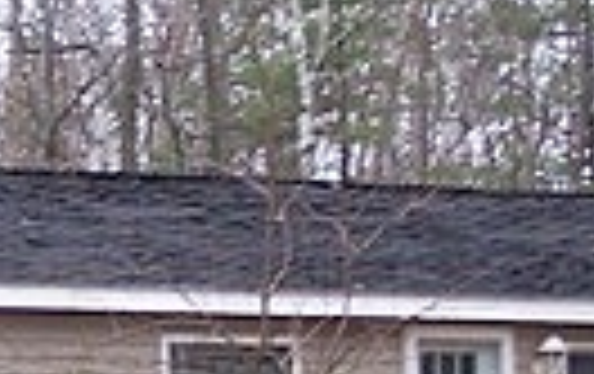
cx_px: 63
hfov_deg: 8.0
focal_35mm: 262
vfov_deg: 5.0
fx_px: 4249
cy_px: 252
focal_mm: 8.5
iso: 140
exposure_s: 1/60
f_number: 3
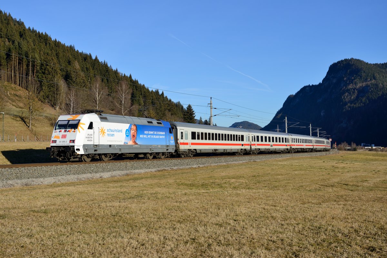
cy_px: 129
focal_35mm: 52
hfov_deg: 38.2
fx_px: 559
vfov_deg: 26.0
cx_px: 194
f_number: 5.6
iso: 250
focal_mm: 52
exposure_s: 1/1600
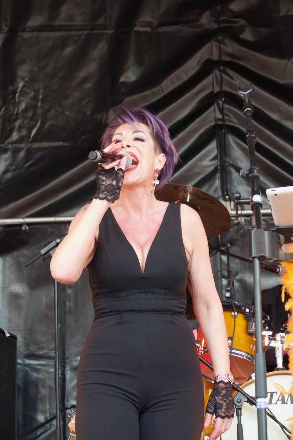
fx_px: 1159
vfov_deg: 21.5
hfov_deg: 14.4
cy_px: 220
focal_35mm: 95
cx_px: 146
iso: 800
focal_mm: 34.68
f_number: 3.5
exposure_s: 1/250
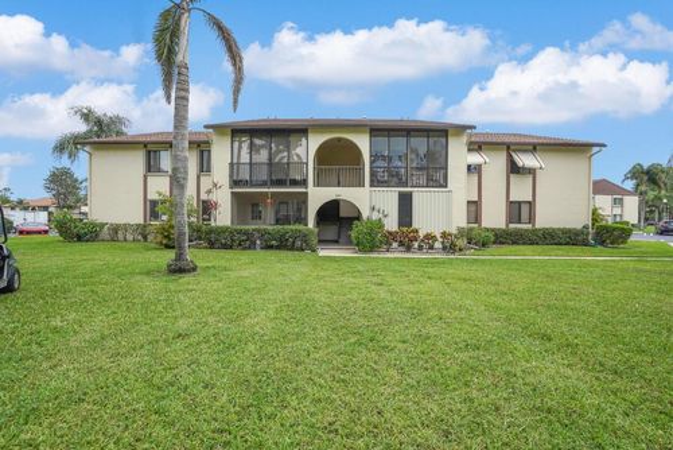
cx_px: 336
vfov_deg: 73.8
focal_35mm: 16
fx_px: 299
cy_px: 225
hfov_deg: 96.7
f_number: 8
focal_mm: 16
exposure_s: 1/640
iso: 800
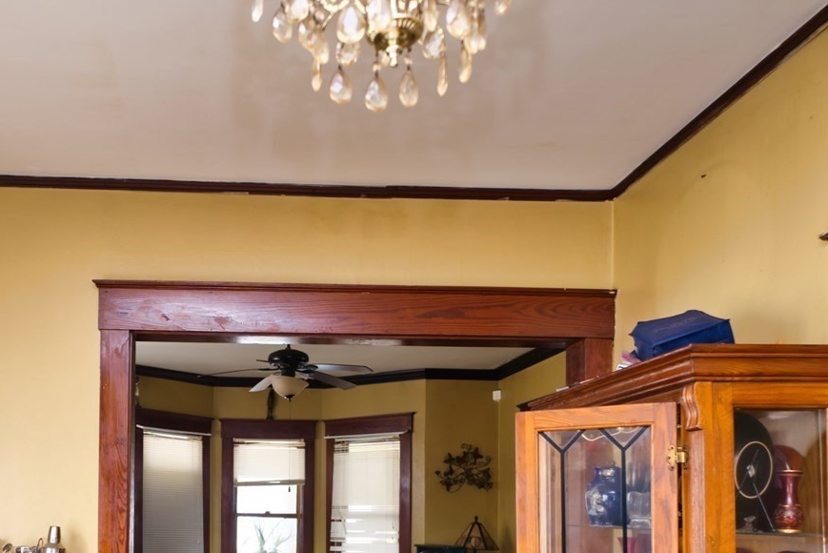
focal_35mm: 33
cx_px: 234
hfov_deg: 55.2
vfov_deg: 37.5
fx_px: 759
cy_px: 495
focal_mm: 14
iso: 100
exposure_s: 1/5
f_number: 2.8
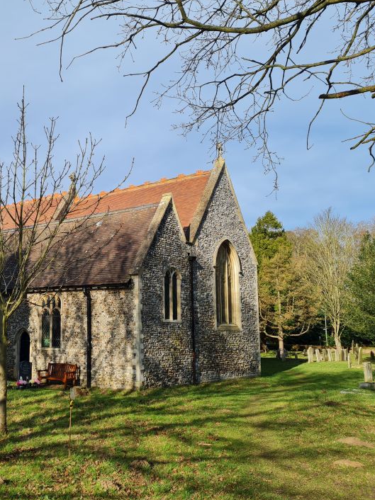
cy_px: 250
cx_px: 65
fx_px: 506
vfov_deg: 52.6
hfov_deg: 38.8
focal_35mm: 35
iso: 50
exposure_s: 1/2104
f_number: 1.8
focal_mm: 5.4
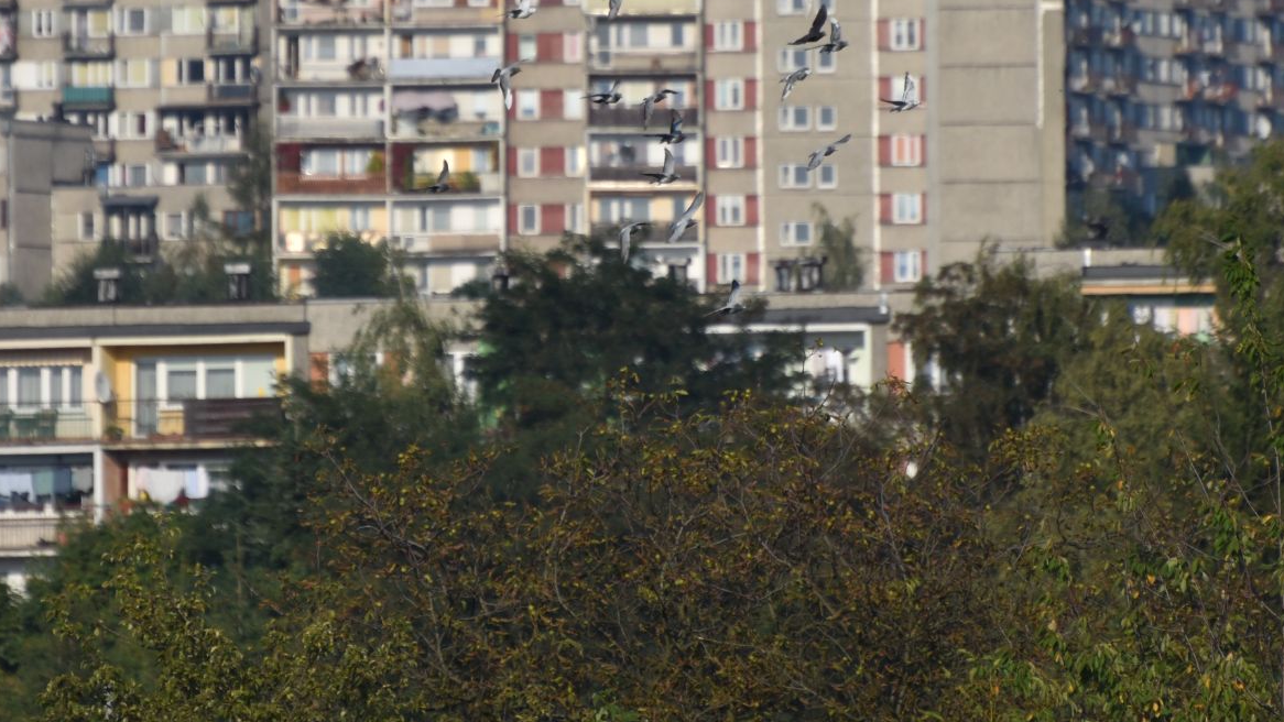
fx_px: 28192
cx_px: 541
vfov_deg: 1.5
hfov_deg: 2.6
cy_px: 117
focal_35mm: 828
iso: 100
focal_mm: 300
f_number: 5.6
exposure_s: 1/1000
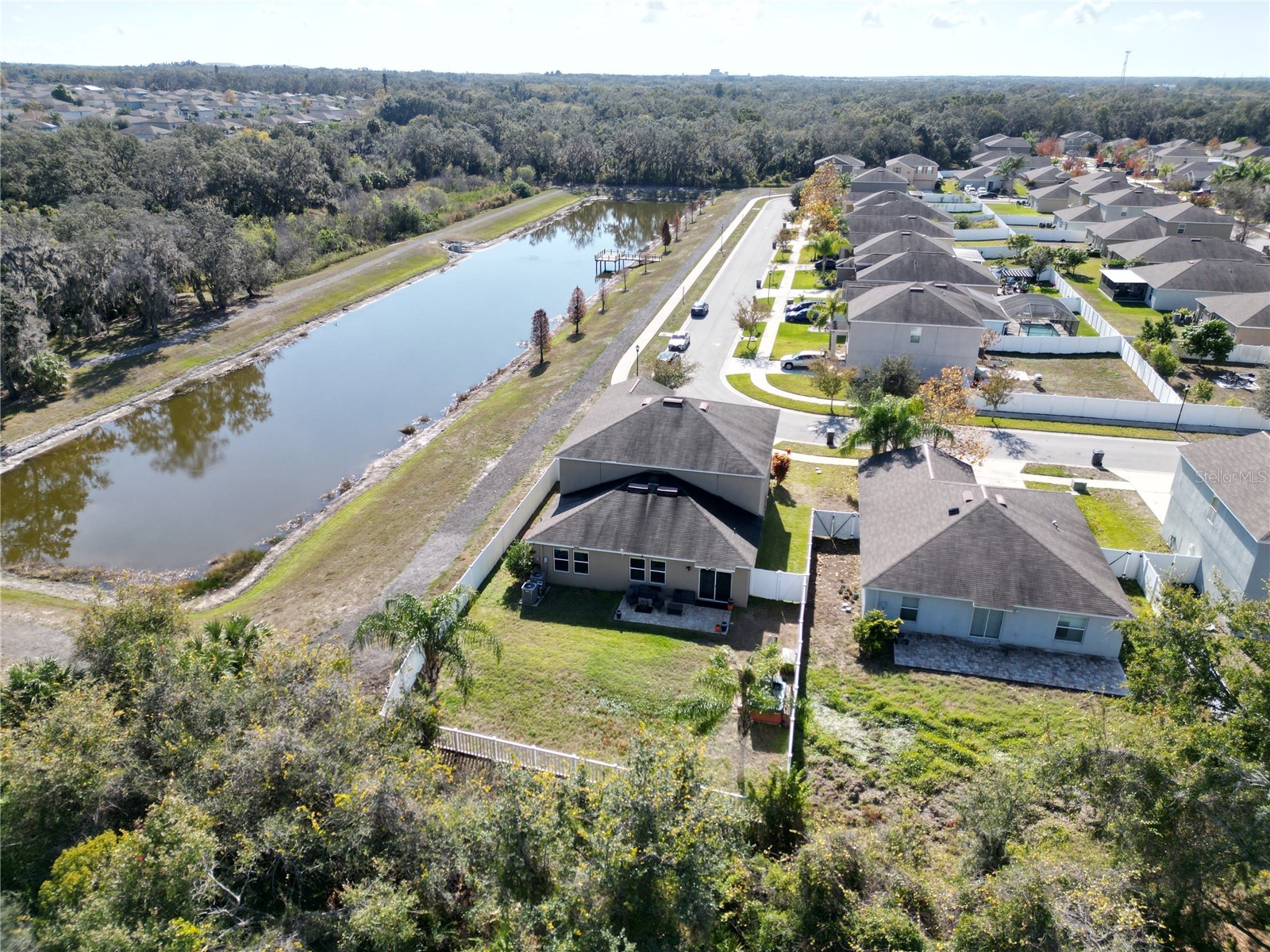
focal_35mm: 24
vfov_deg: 56.8
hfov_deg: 71.6
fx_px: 881
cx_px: 635
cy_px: 476
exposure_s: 1/2500
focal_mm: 6.72
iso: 150
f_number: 1.7
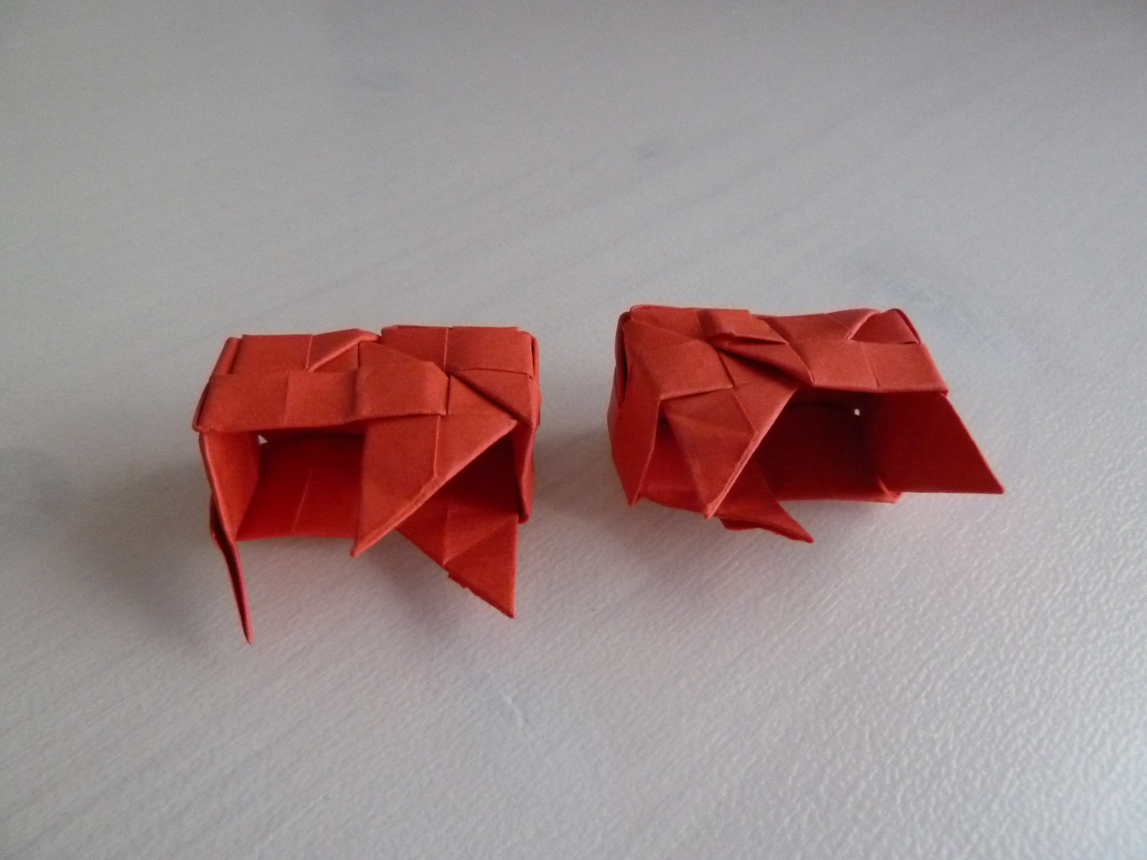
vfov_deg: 54.9
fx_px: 828
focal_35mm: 25
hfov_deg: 69.4
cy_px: 430
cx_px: 574
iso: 800
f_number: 3.3
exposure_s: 1/50
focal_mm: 4.1
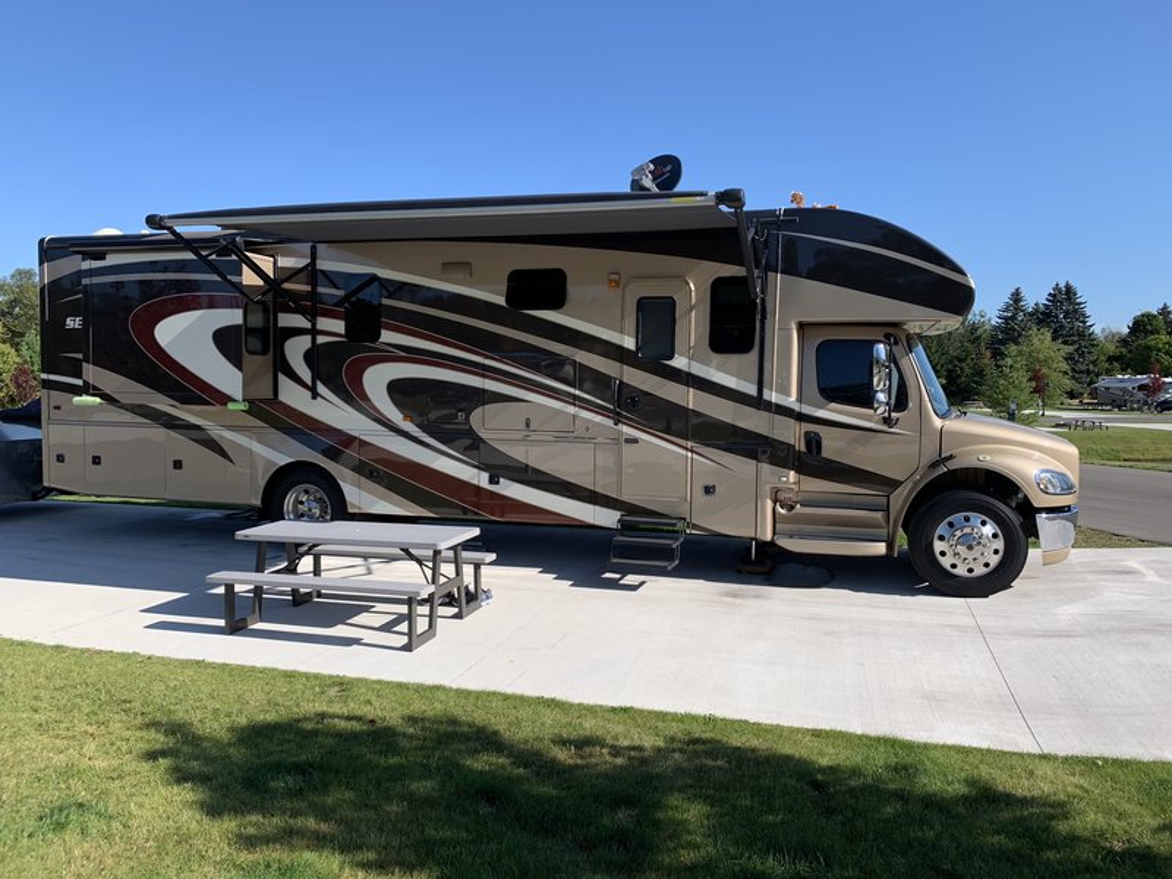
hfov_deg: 67.3
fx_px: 880
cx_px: 586
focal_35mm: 26
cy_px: 440
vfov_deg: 53.1
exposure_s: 1/1992
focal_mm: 4.25
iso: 25
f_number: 1.8
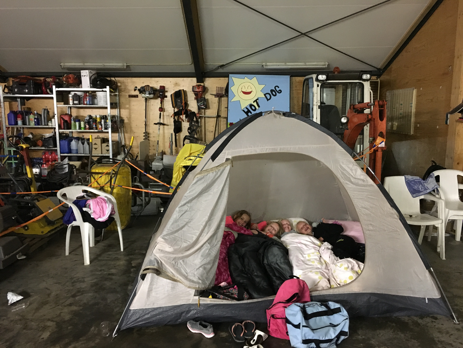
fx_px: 388
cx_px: 232
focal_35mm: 29
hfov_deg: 61.7
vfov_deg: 48.2
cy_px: 174
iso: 500
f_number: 2.2
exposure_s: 1/17
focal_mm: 4.15
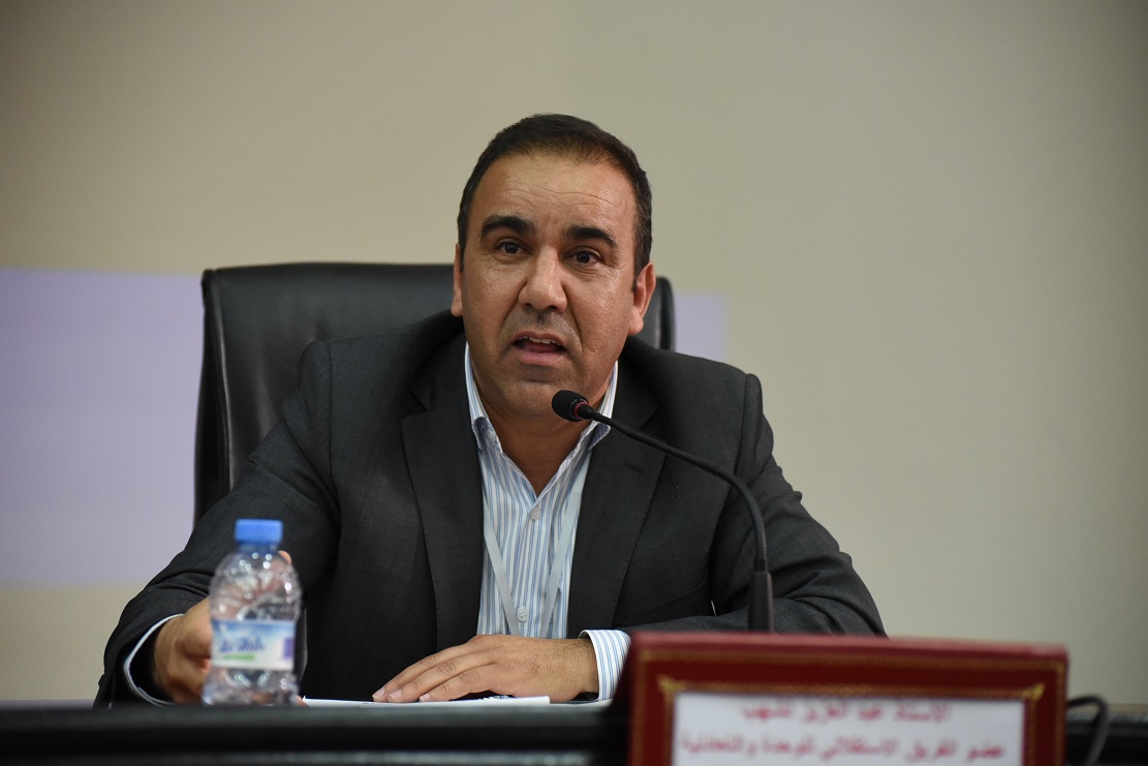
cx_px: 574
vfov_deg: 12.2
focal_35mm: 112
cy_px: 383
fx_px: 3572
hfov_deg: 18.3
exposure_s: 1/160
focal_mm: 112
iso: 3200
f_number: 4.8
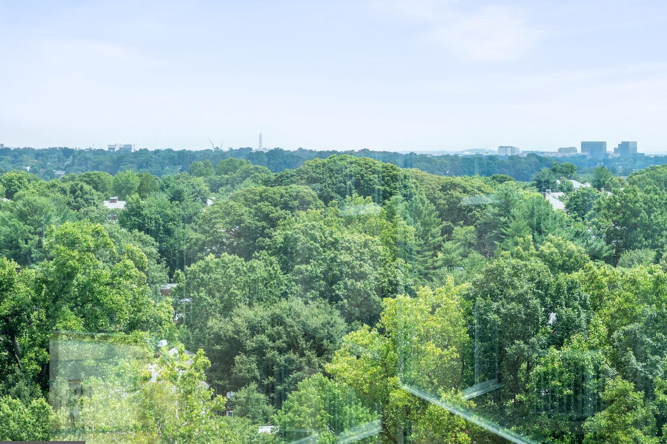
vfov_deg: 17.6
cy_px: 136
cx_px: 487
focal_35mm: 77
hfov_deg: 26.0
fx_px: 1426
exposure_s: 1/400
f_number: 8
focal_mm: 33.5
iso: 200
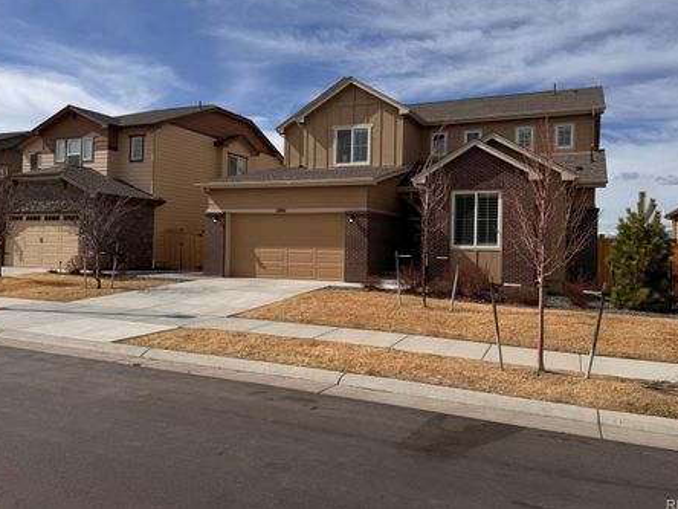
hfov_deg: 65.3
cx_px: 362
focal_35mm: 27
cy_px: 229
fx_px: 529
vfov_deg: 51.3
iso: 80
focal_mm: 6.76
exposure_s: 1/7937
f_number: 1.78
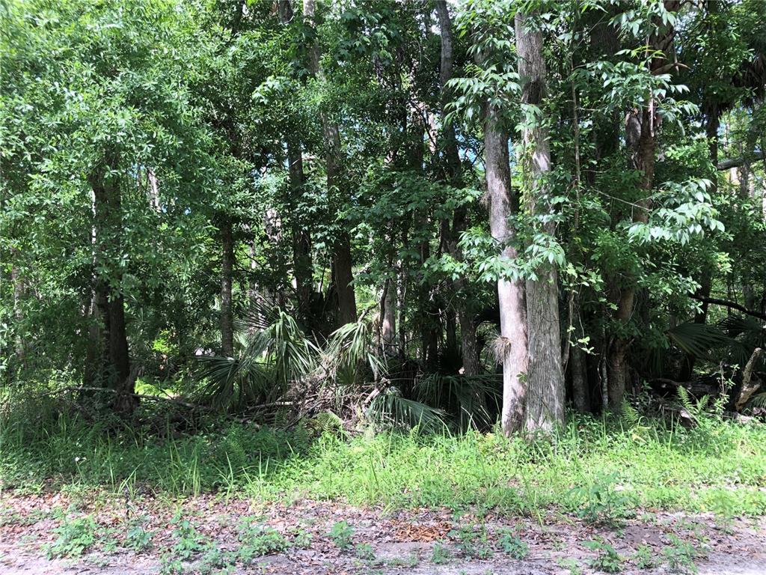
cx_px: 383
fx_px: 620
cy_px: 288
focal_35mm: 28
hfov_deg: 63.4
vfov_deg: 49.7
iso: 25
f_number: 1.8
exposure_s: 1/120
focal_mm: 3.99
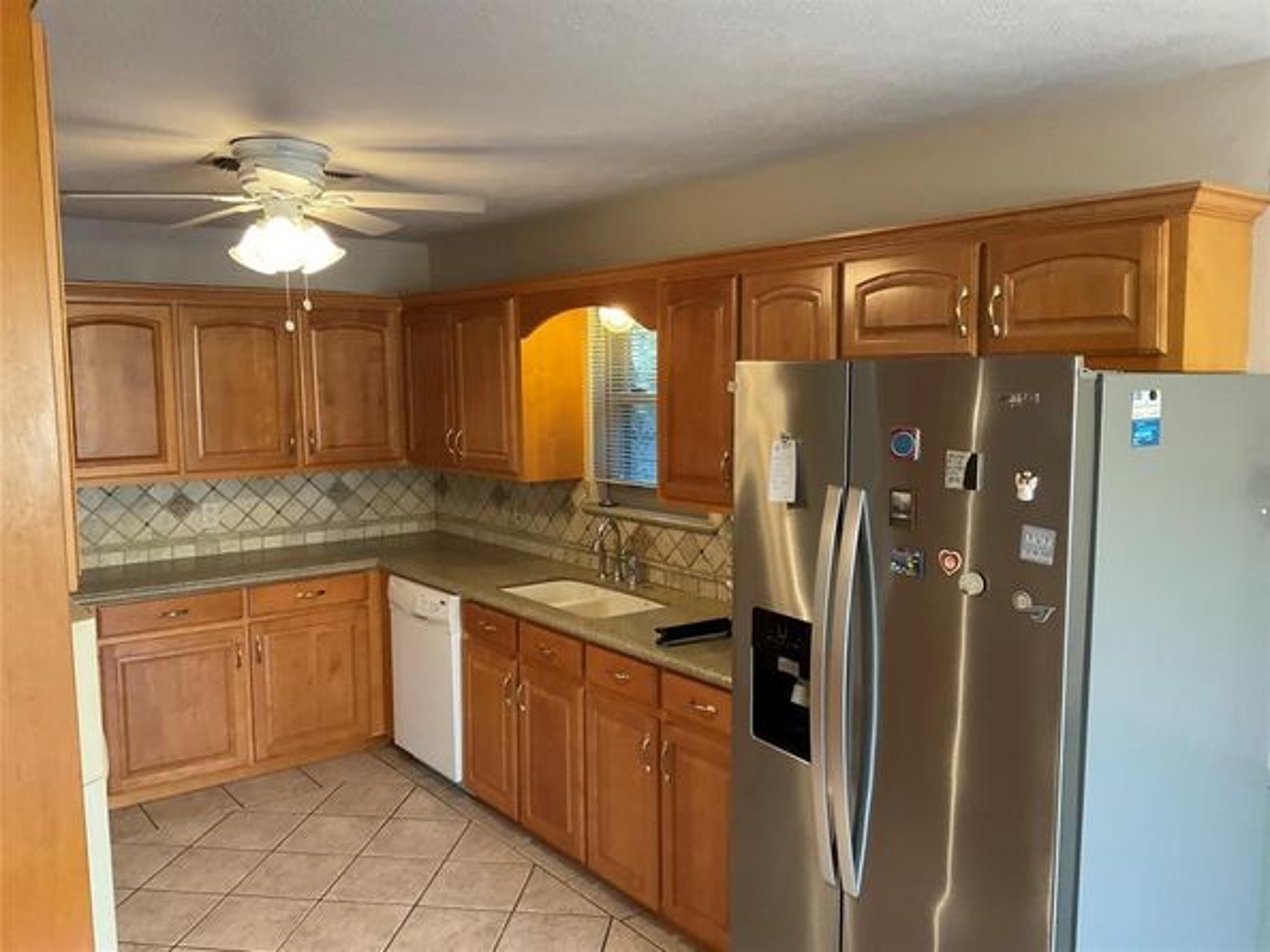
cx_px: 635
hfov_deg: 61.7
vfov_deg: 48.2
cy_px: 476
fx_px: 1064
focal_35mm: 29
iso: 160
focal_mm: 3
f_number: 1.8
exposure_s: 1/60
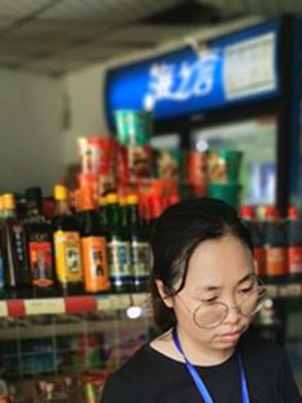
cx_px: 231
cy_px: 394
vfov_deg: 31.5
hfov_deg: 25.3
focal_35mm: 57
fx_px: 664
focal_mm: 5.58
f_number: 1.8
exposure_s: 1/100
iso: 125
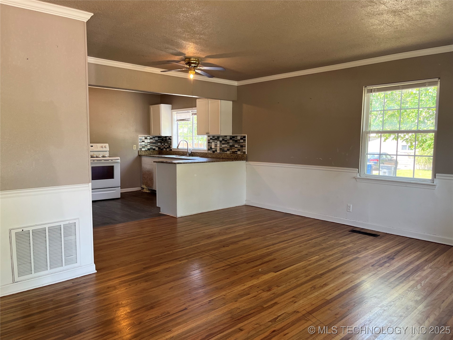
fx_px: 340
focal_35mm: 26
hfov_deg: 67.3
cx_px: 226
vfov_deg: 53.1
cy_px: 170
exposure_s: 1/121
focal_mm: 5.1
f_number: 1.6
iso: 125
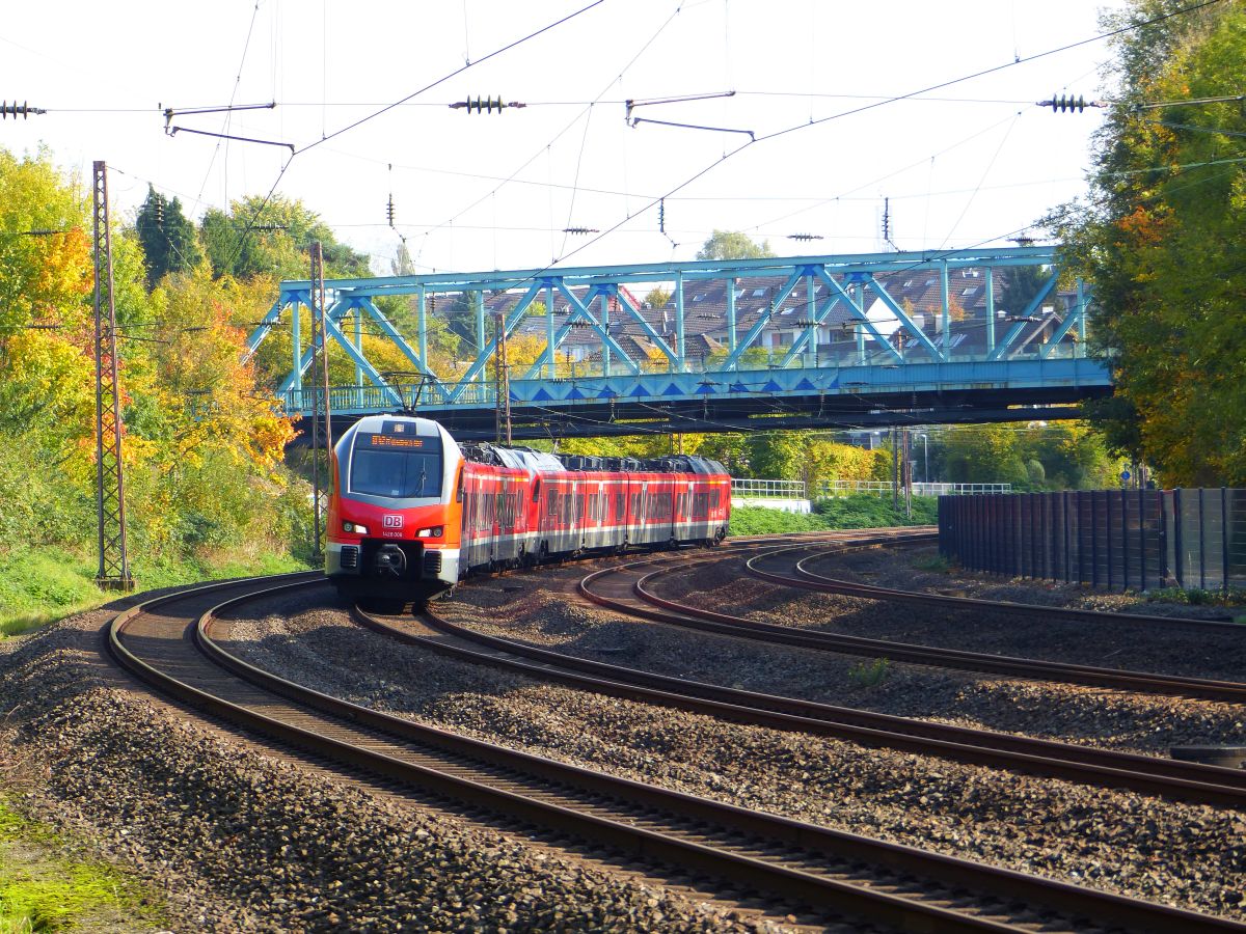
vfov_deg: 9.2
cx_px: 623
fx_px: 5831
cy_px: 467
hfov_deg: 12.2
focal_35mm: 162
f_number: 2.8
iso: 100
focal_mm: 29.2
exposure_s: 1/500
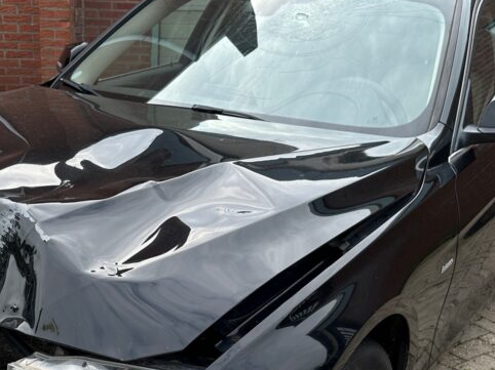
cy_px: 320
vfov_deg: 27.7
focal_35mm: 51
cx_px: 164
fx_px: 729
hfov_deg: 37.1
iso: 80
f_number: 1.78
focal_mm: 6.86
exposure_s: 1/1050
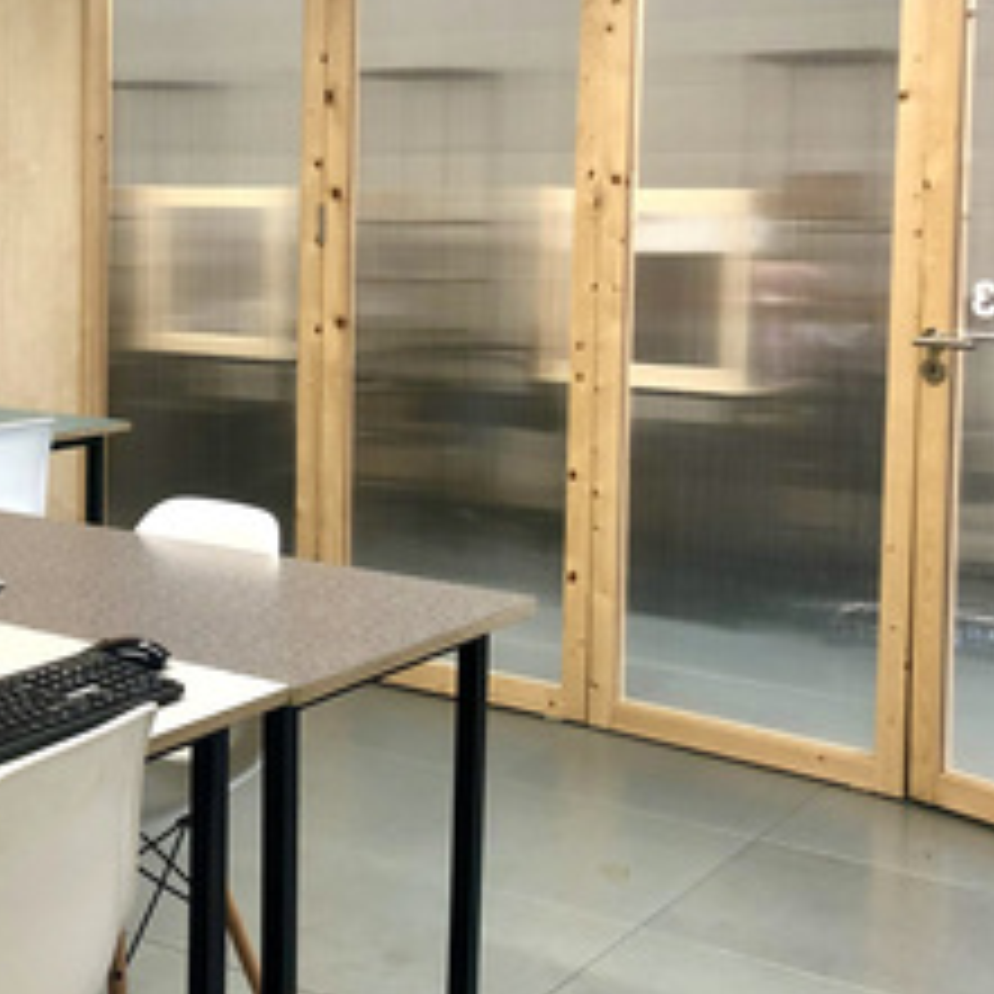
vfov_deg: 30.3
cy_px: 331
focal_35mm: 56
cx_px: 117
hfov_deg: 29.4
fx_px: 1819
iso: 40
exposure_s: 1/15
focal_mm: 3.99
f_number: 1.8
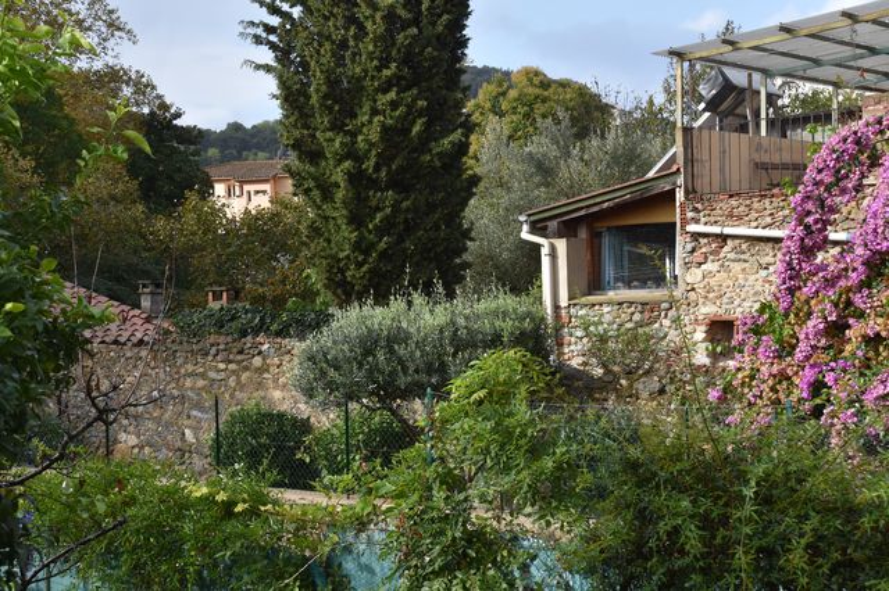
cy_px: 296
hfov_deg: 37.9
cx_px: 444
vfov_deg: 25.7
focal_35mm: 52
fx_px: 1296
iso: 560
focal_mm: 35
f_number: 8
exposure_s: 1/500
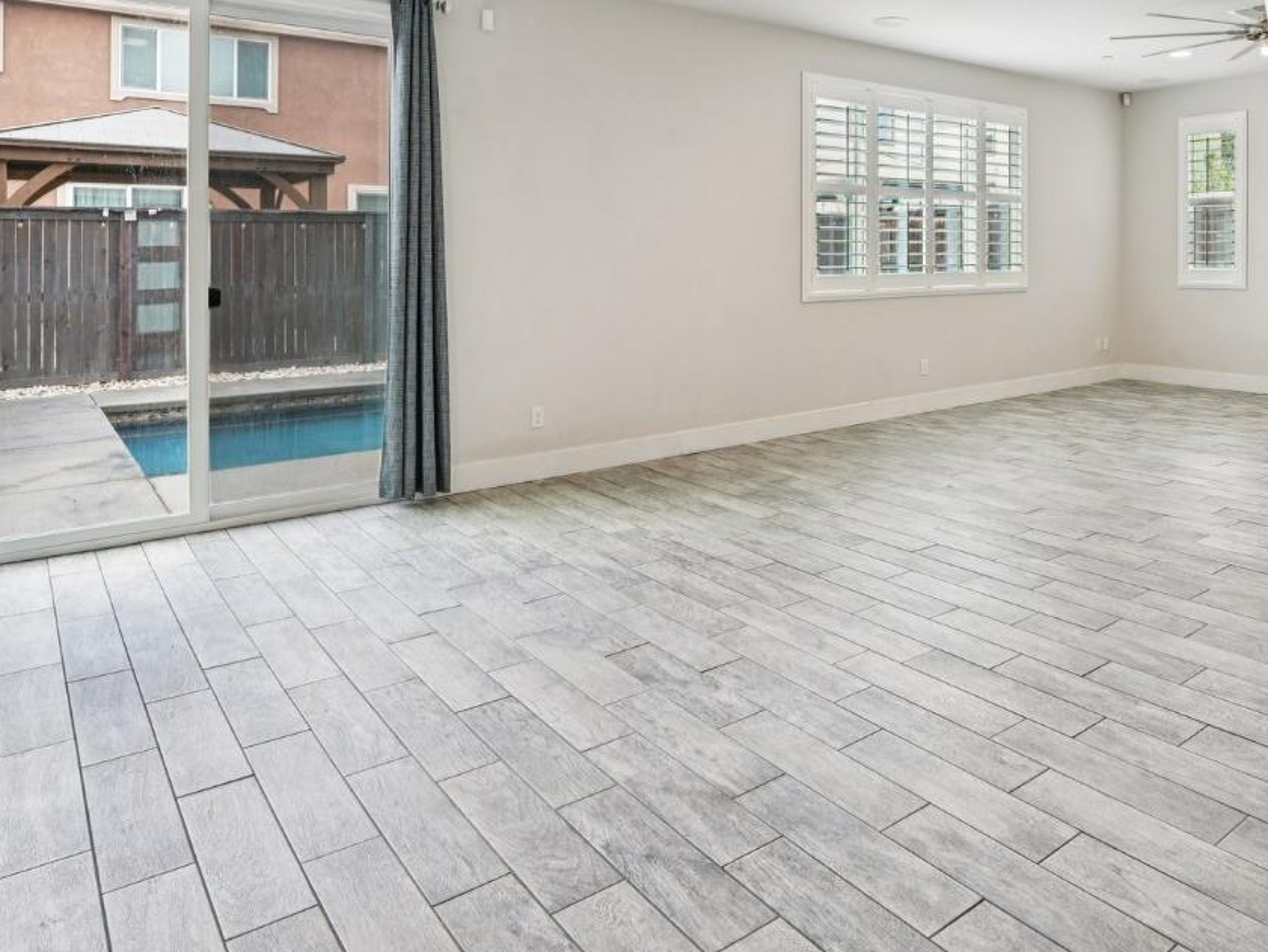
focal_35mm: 24
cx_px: 831
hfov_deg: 69.8
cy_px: 256
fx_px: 879
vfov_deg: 54.6
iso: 640
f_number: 8
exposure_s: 1/15
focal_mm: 14
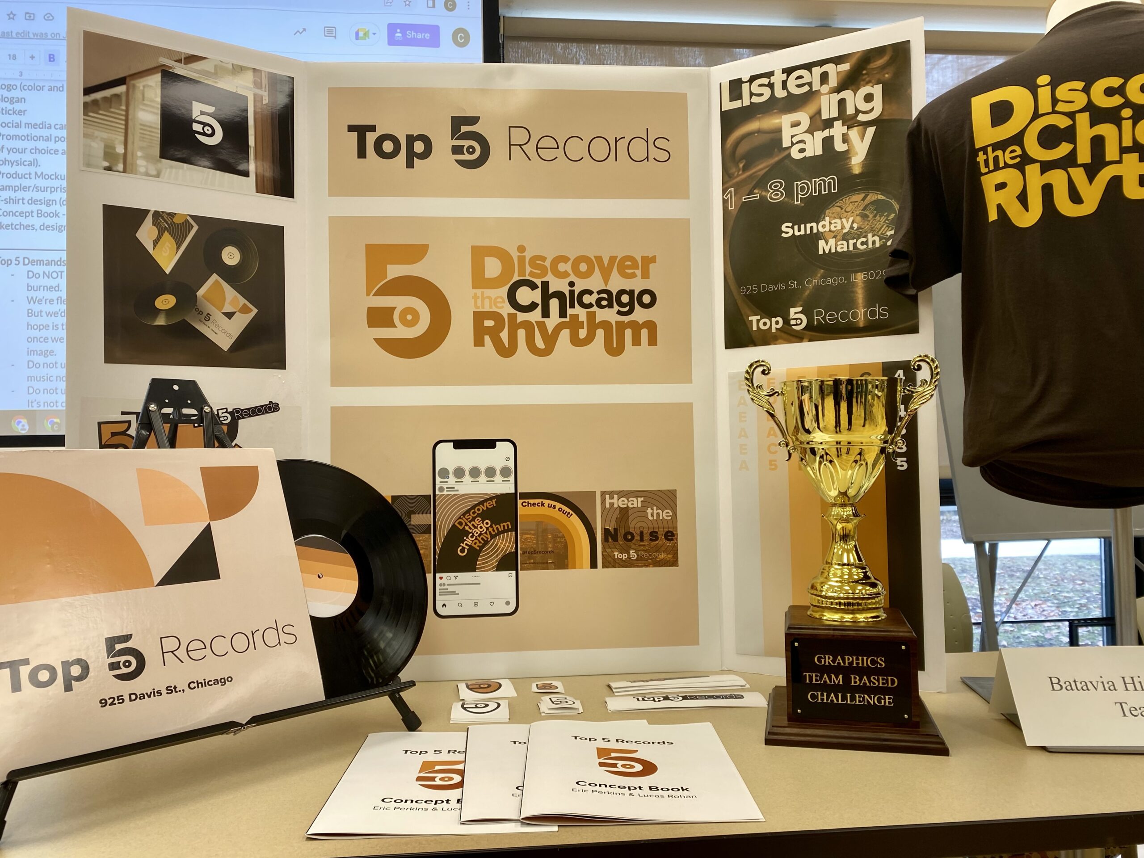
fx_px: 859
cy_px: 429
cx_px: 572
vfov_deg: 53.1
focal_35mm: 26
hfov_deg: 67.3
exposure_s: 1/120
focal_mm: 4.25
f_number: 1.8
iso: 50
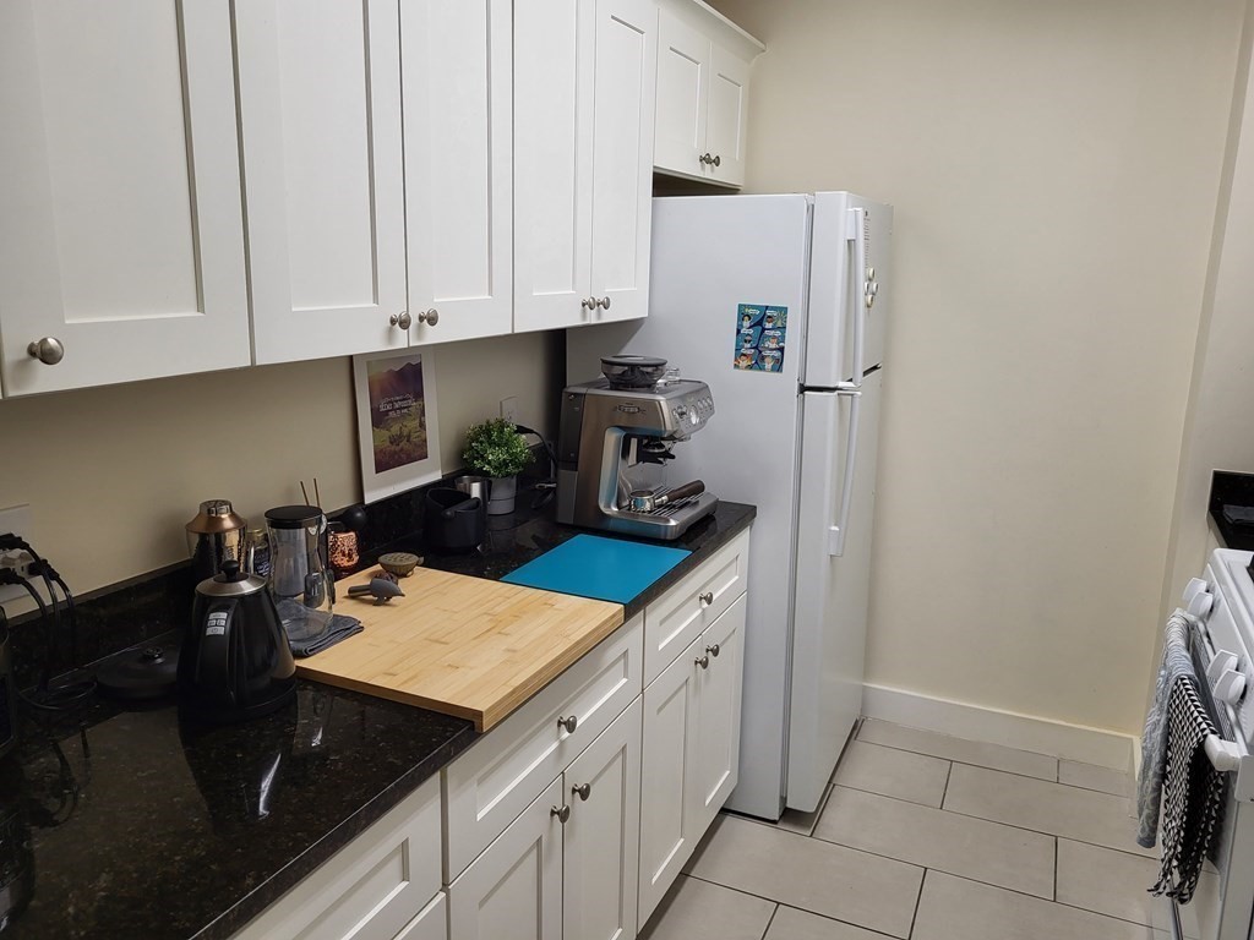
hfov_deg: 67.3
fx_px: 942
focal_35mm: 26
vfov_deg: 53.1
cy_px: 470
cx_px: 627
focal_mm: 5.4
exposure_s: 1/120
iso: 200
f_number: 1.8
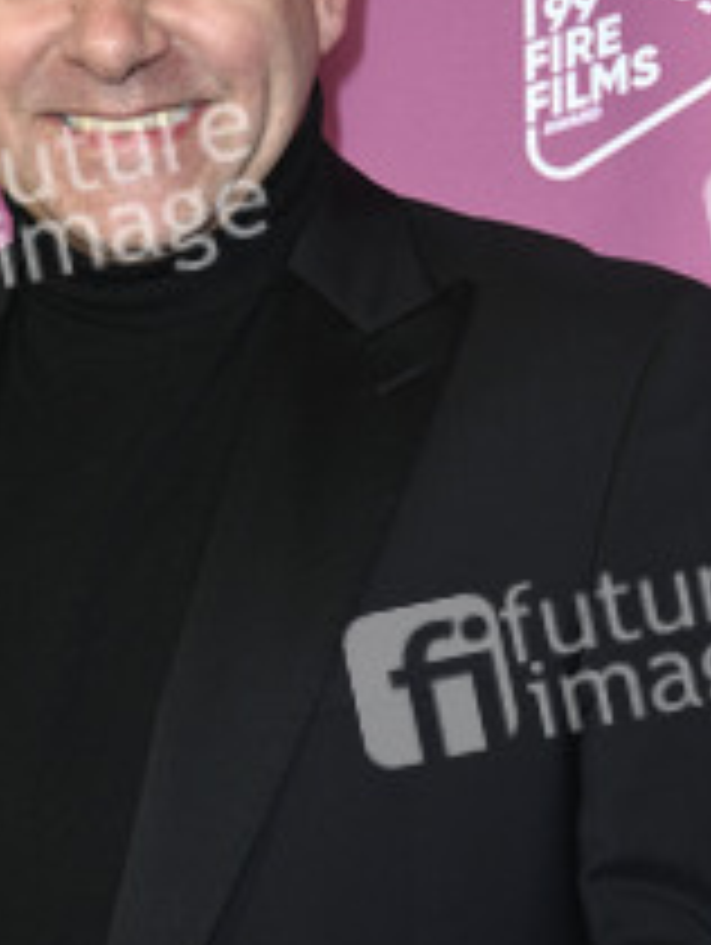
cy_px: 436
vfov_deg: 11.8
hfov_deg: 8.8
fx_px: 4592
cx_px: 166
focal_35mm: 168
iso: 640
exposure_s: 1/250
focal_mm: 92
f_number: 5.6
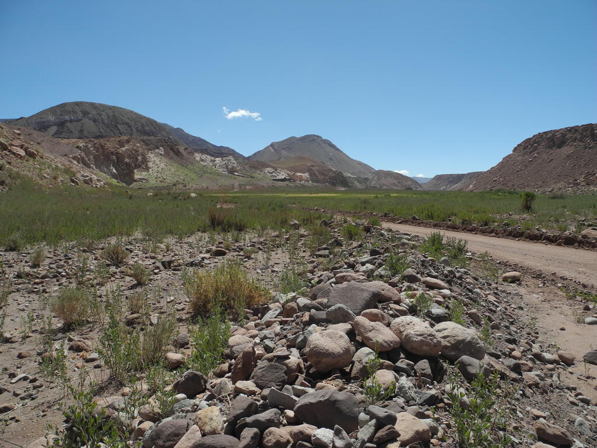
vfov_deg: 49.7
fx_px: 483
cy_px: 224
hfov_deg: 63.4
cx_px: 298
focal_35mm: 28
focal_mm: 6
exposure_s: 1/800
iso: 100
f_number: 4.5
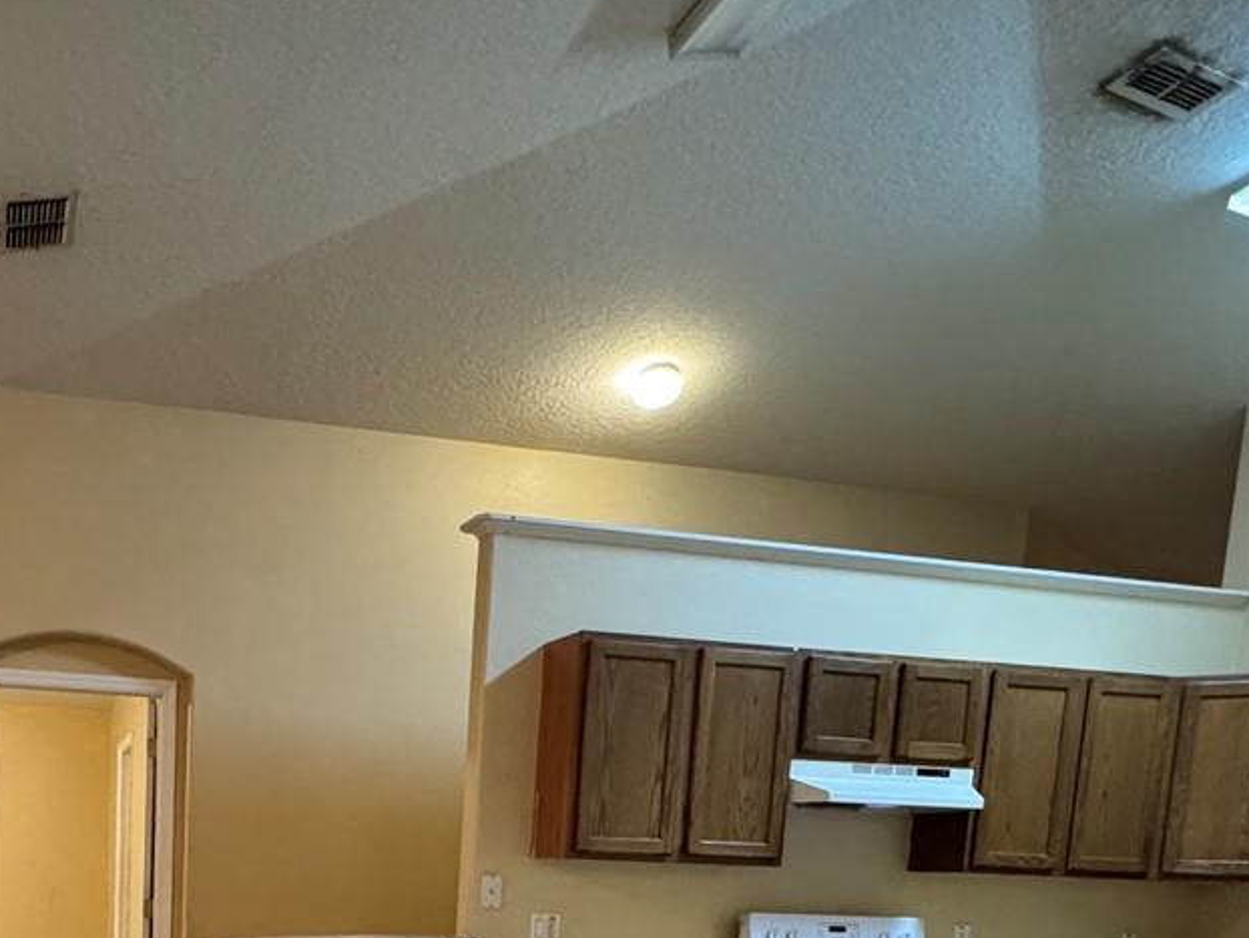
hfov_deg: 48.6
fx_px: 1299
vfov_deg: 33.8
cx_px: 261
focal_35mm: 36
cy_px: 1063
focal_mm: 2.22
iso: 500
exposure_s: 1/60
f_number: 2.2
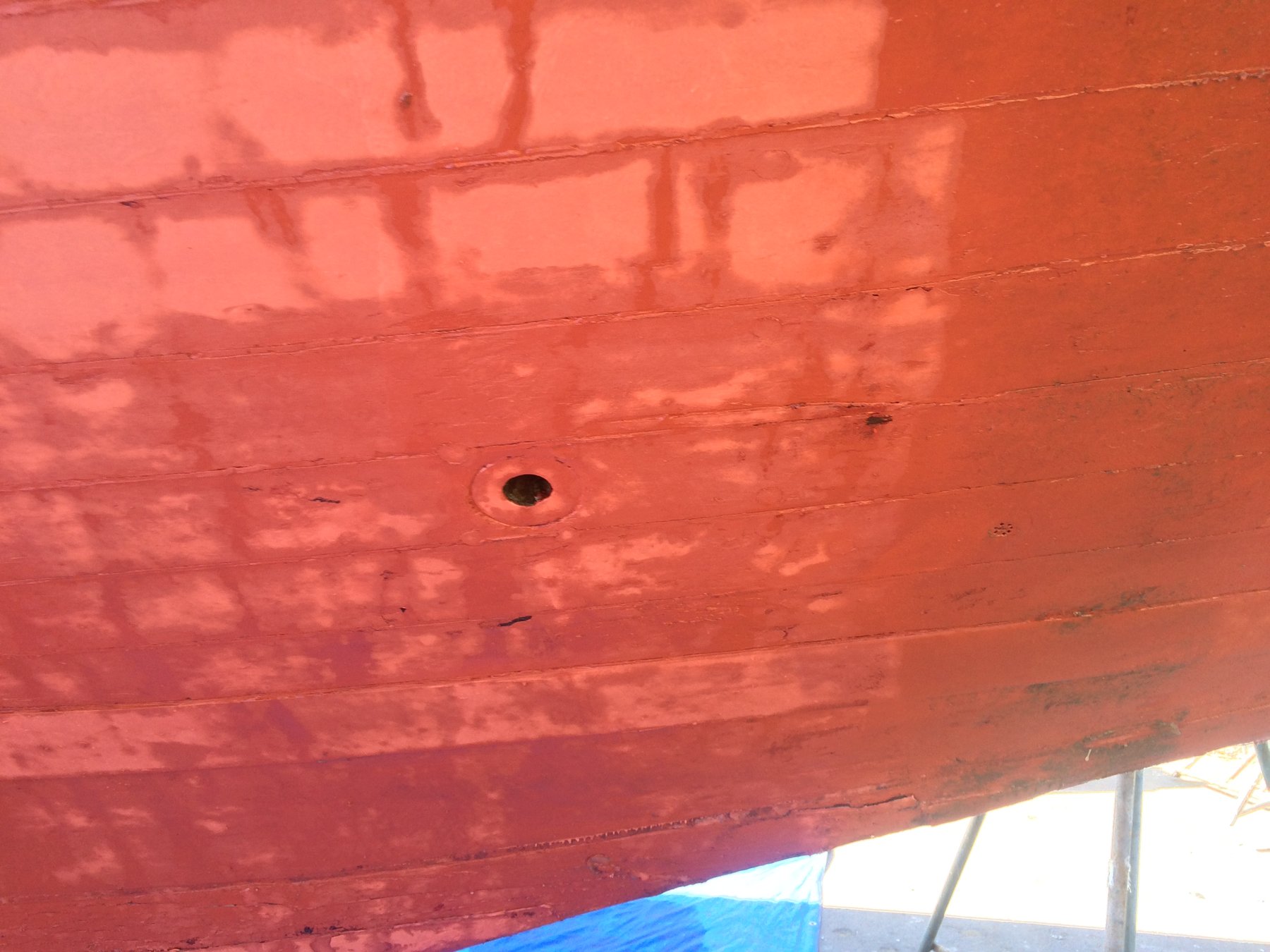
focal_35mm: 29
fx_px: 1064
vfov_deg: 48.2
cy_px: 476
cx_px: 635
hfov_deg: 61.7
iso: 40
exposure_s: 1/60
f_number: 2.2
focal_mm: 4.15
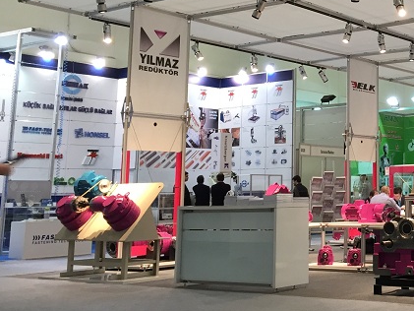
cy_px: 50
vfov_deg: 23.2
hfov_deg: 29.4
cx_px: 403
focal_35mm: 62
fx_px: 742
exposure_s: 1/30
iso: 32
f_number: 2.2
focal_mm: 4.15
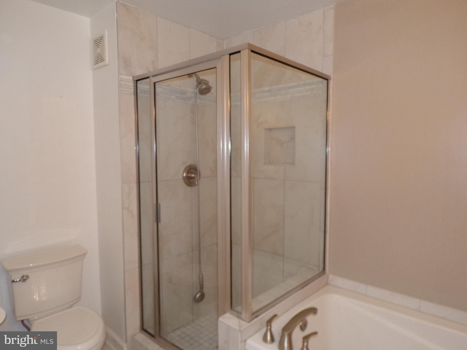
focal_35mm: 24
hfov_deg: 71.6
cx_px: 234
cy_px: 175
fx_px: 324
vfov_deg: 56.8
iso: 200
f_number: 3
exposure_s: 1/34
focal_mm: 4.3
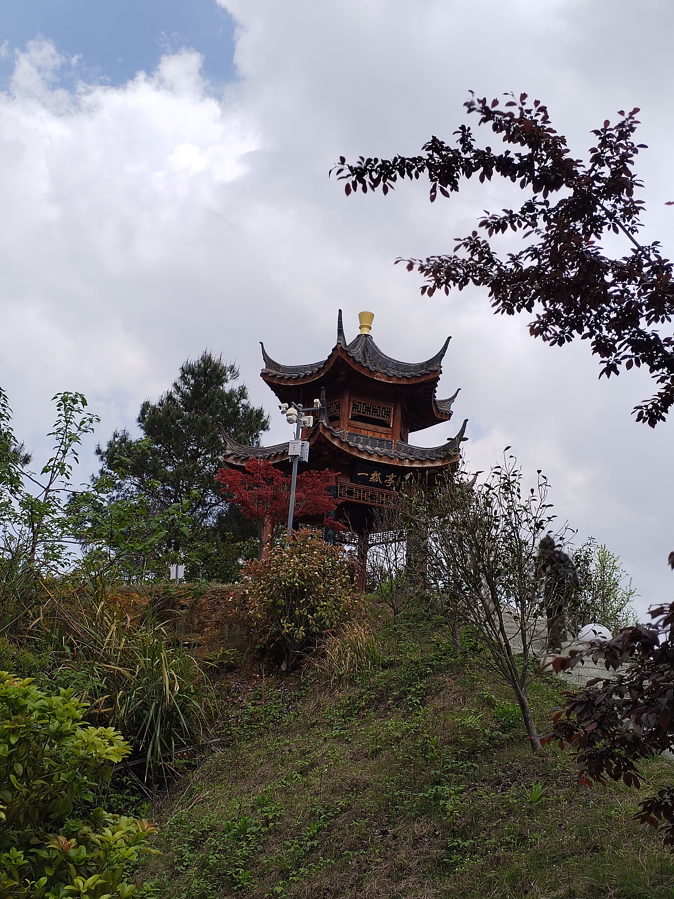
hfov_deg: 41.8
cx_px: 337
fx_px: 883
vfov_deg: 54.0
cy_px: 450
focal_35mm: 34
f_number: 1.8
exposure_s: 1/1748
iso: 100
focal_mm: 4.75
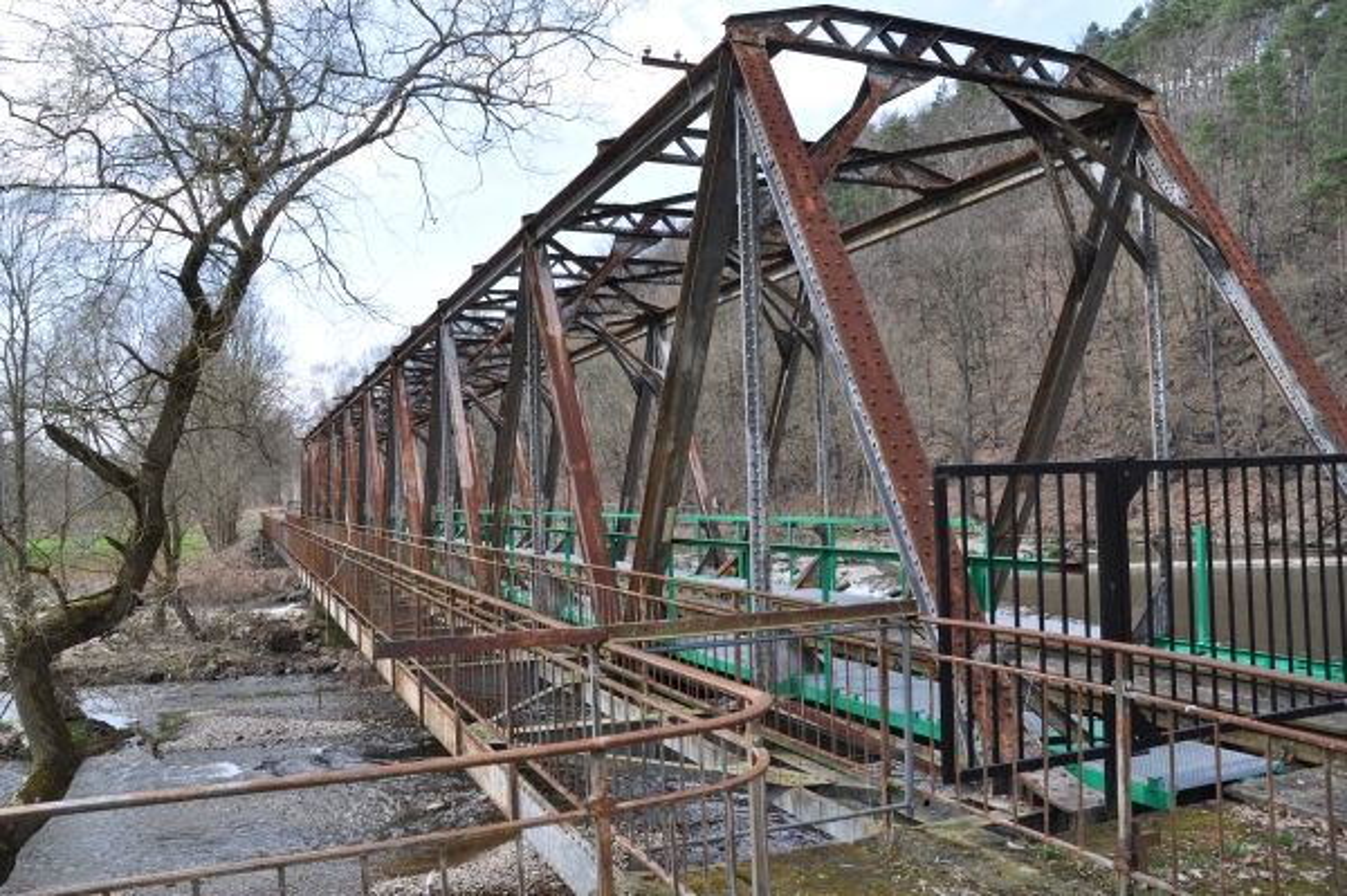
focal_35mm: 27
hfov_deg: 67.4
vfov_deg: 47.9
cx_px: 674
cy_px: 448
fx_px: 1009
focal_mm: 18
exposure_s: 1/200
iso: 200
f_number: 7.1
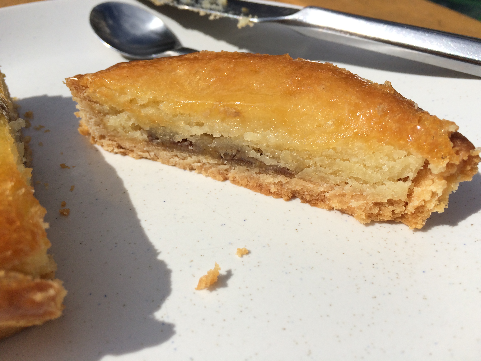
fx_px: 403
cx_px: 240
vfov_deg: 48.2
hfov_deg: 61.7
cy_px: 180
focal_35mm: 29
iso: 32
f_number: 2.2
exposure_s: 1/5882
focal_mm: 4.15
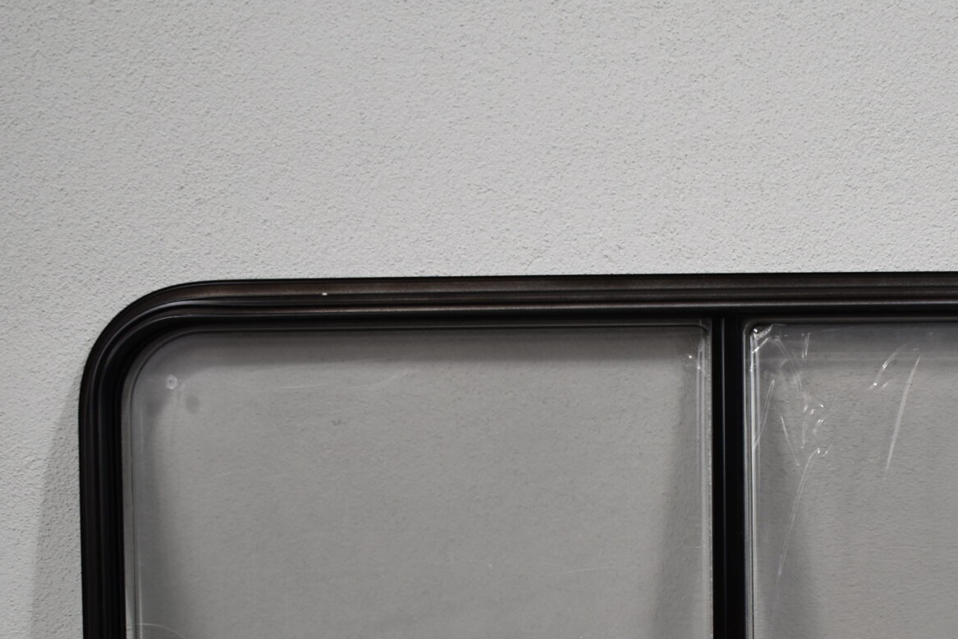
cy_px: 666
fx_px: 2102
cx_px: 755
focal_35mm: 79
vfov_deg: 16.8
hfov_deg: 25.3
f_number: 3.8
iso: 500
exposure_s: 1/250
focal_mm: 24
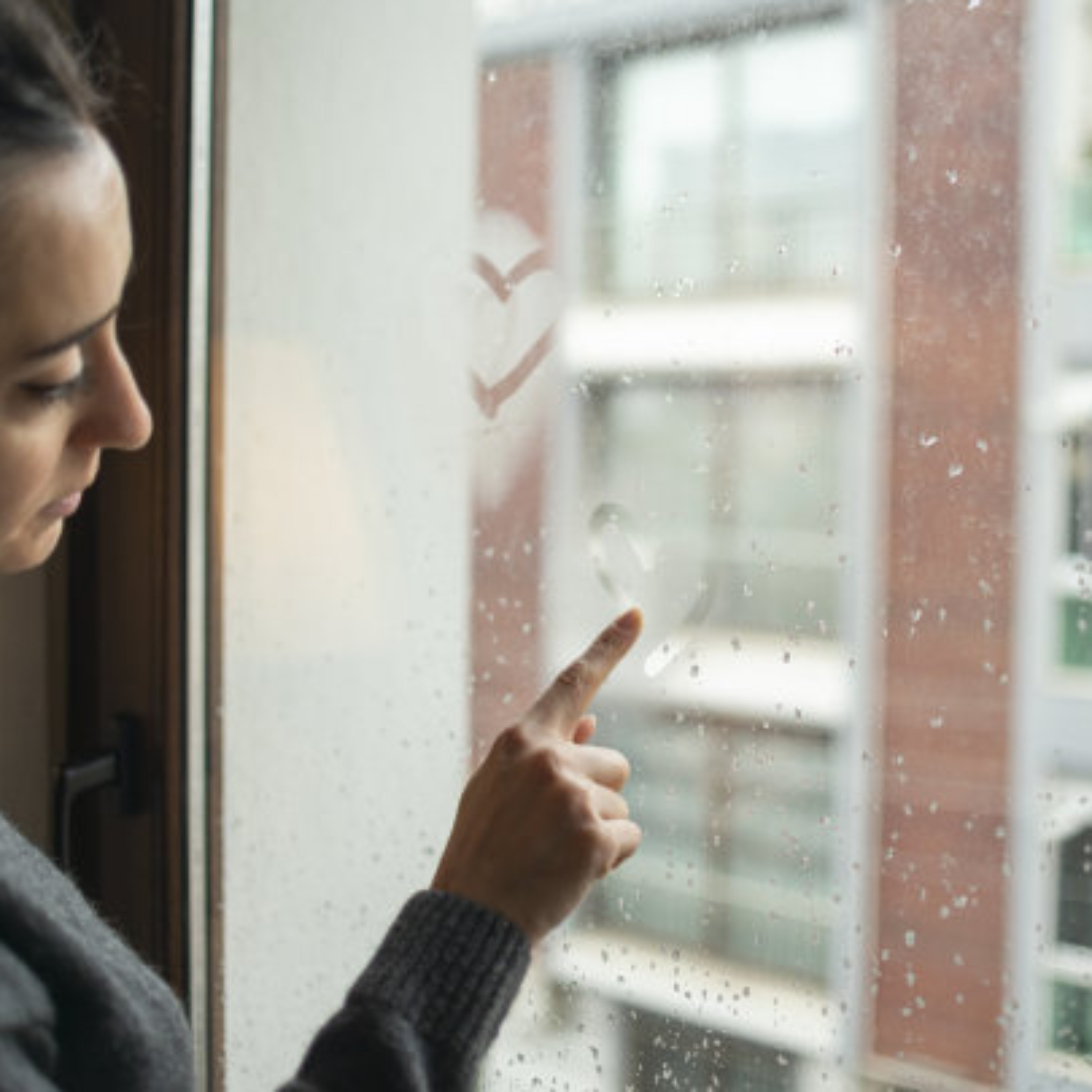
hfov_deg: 37.5
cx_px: 628
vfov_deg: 37.6
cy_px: 545
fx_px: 1606
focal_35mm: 45
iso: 160
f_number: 1.8
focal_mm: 35
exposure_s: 1/160
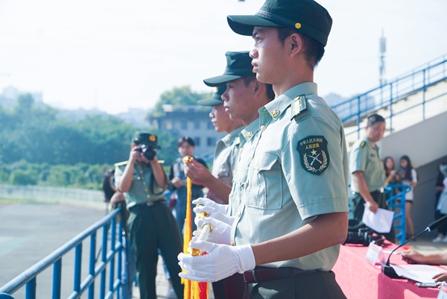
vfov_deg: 20.3
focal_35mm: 67
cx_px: 224
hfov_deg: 30.1
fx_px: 832
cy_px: 150
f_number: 6.3
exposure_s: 1/800
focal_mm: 67
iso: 200
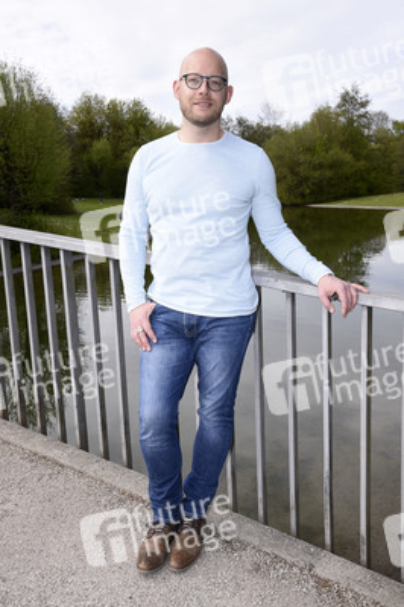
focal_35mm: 38
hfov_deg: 35.0
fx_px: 641
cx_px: 202
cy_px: 304
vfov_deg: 50.7
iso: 250
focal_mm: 38
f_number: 10
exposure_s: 1/160
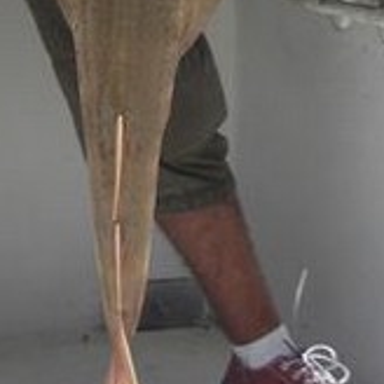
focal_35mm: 129
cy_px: -183
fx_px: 1619
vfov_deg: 12.9
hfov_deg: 13.5
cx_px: 122
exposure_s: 1/200
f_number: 8
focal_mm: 7.9
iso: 80
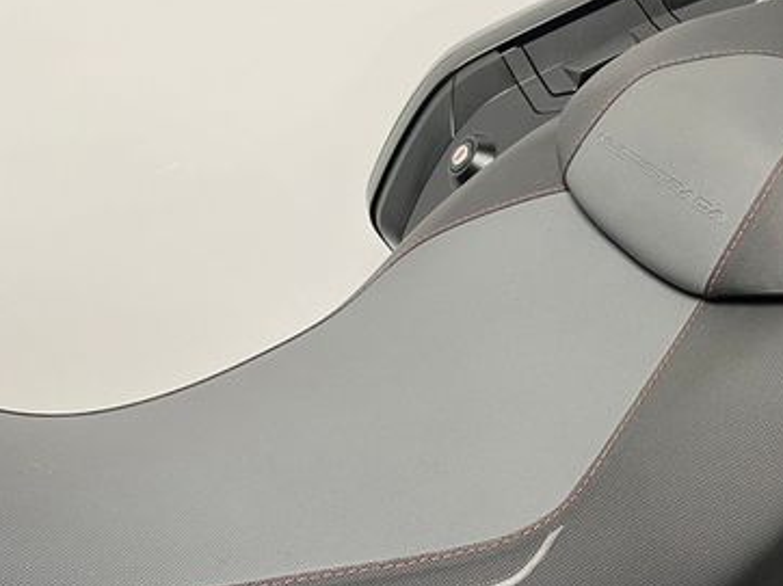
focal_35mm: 46
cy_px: 283
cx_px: 606
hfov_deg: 39.9
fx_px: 1040
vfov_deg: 31.5
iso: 125
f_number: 1.6
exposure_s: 1/50
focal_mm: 5.1
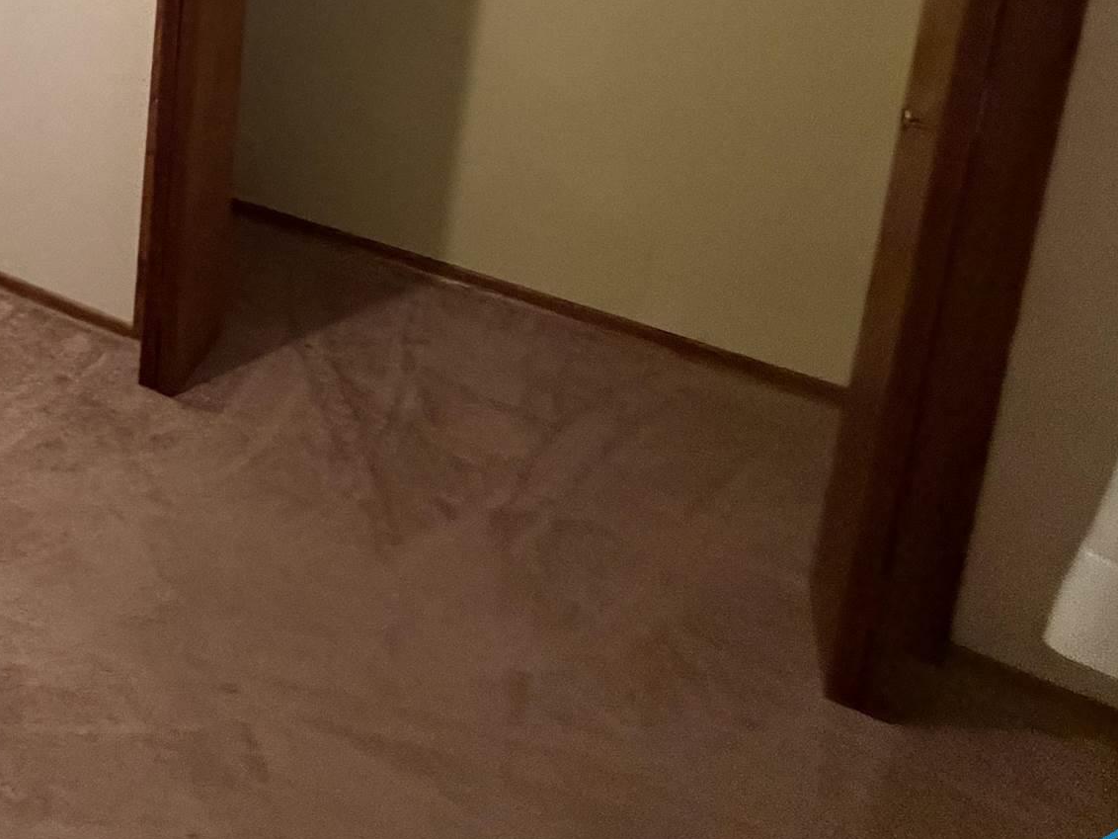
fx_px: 1227
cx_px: -296
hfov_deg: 35.5
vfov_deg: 31.7
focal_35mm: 38
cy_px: -160
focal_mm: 2.22
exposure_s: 1/60
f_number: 2.2
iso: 800
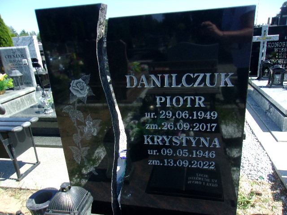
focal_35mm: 27
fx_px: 224
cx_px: 144
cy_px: 108
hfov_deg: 65.3
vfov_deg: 51.4
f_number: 10.4
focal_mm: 4.9
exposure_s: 1/42
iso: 80
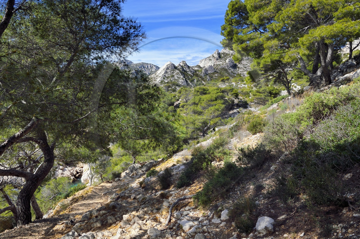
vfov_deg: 41.0
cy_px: 120
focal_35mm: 32
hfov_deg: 58.8
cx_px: 180
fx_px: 320
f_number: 13
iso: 200
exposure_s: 1/250
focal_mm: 32
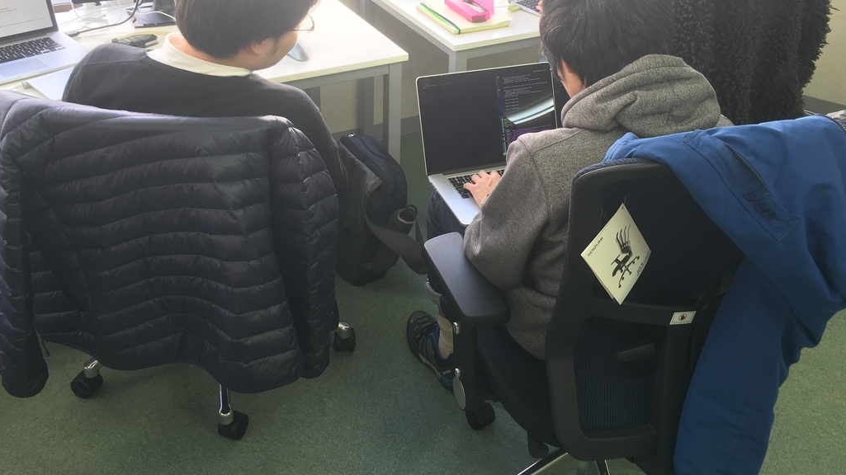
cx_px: 446
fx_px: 830
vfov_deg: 31.5
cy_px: 134
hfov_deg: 54.0
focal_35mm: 37
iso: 25
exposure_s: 1/30
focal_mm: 4.15
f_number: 2.2
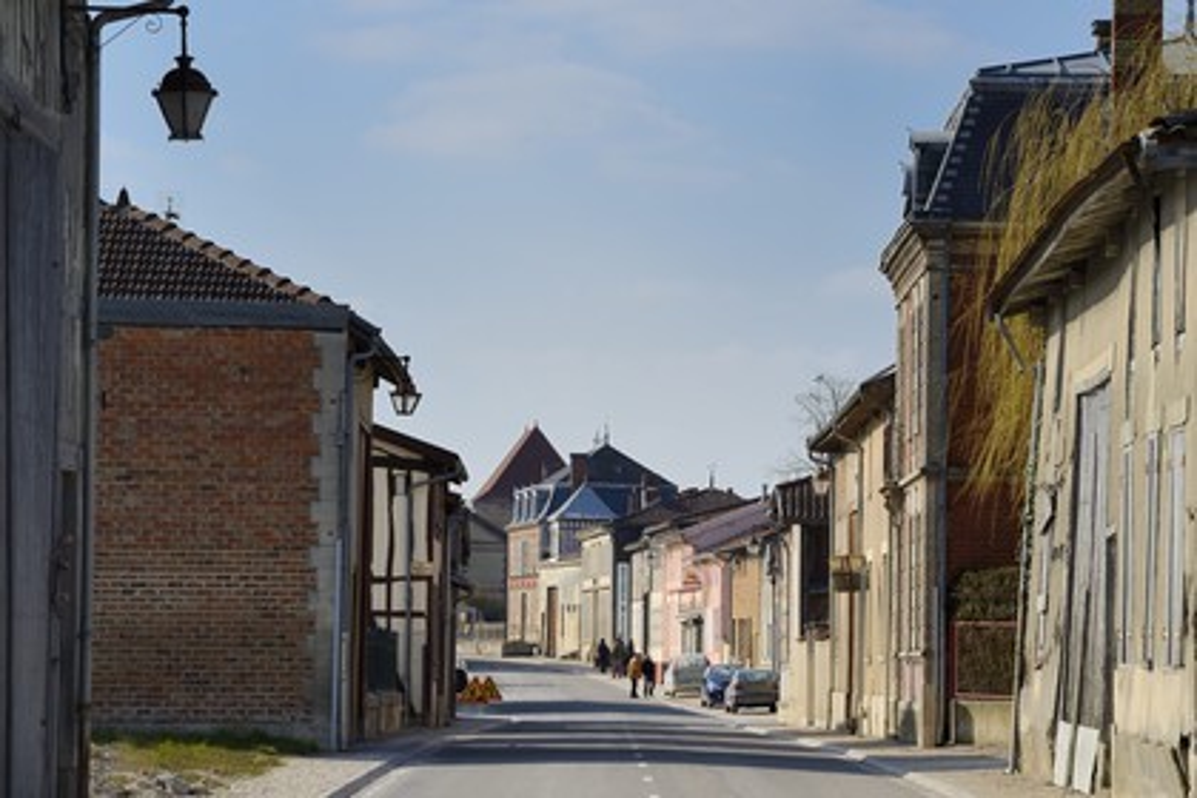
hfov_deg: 13.2
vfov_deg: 8.9
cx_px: 598
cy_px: 399
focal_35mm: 155
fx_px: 5153
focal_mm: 155
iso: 200
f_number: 13
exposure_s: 1/400
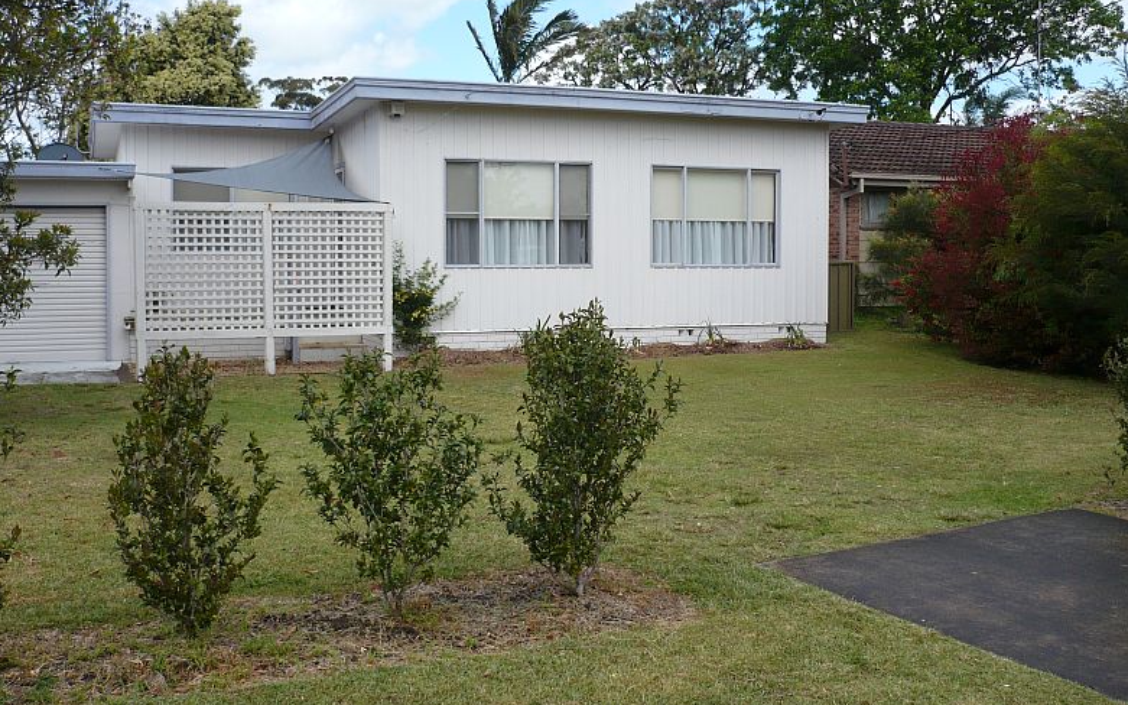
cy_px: 279
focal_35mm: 38
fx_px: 1168
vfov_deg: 33.5
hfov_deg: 51.5
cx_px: 553
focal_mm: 5.8
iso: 100
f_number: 2.8
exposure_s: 1/1000
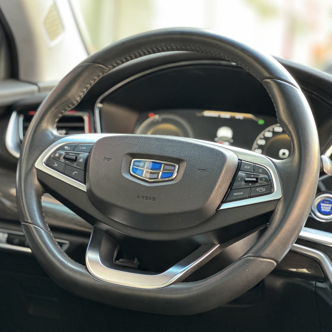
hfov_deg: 19.0
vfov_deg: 19.1
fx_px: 987
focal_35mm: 91
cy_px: 166
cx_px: 120
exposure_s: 1/40
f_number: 2.8
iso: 250
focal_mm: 9
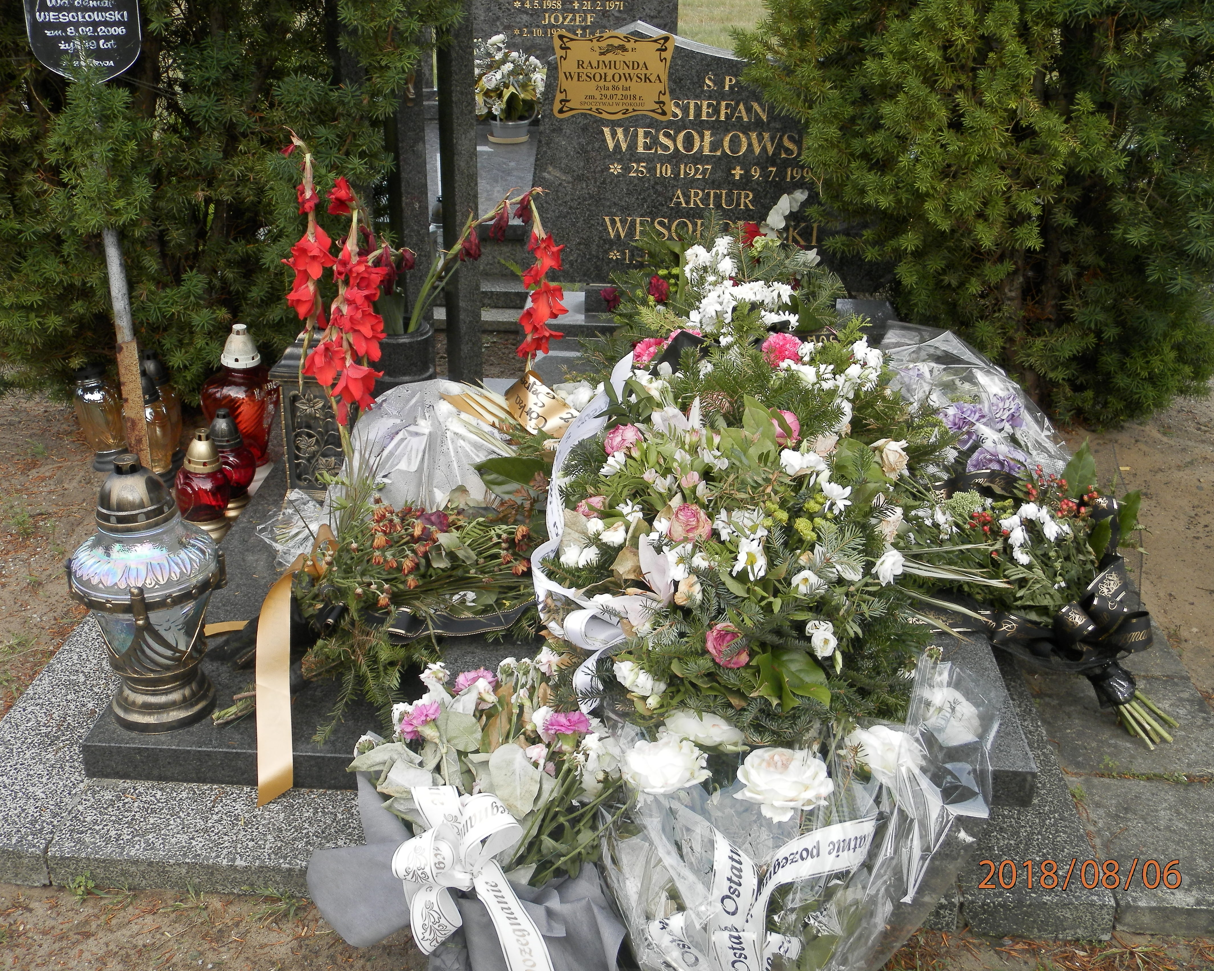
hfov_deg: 50.3
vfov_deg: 41.2
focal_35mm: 36
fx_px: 1293
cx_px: 603
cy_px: 486
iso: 80
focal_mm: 6.1
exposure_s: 1/100
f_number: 3.3
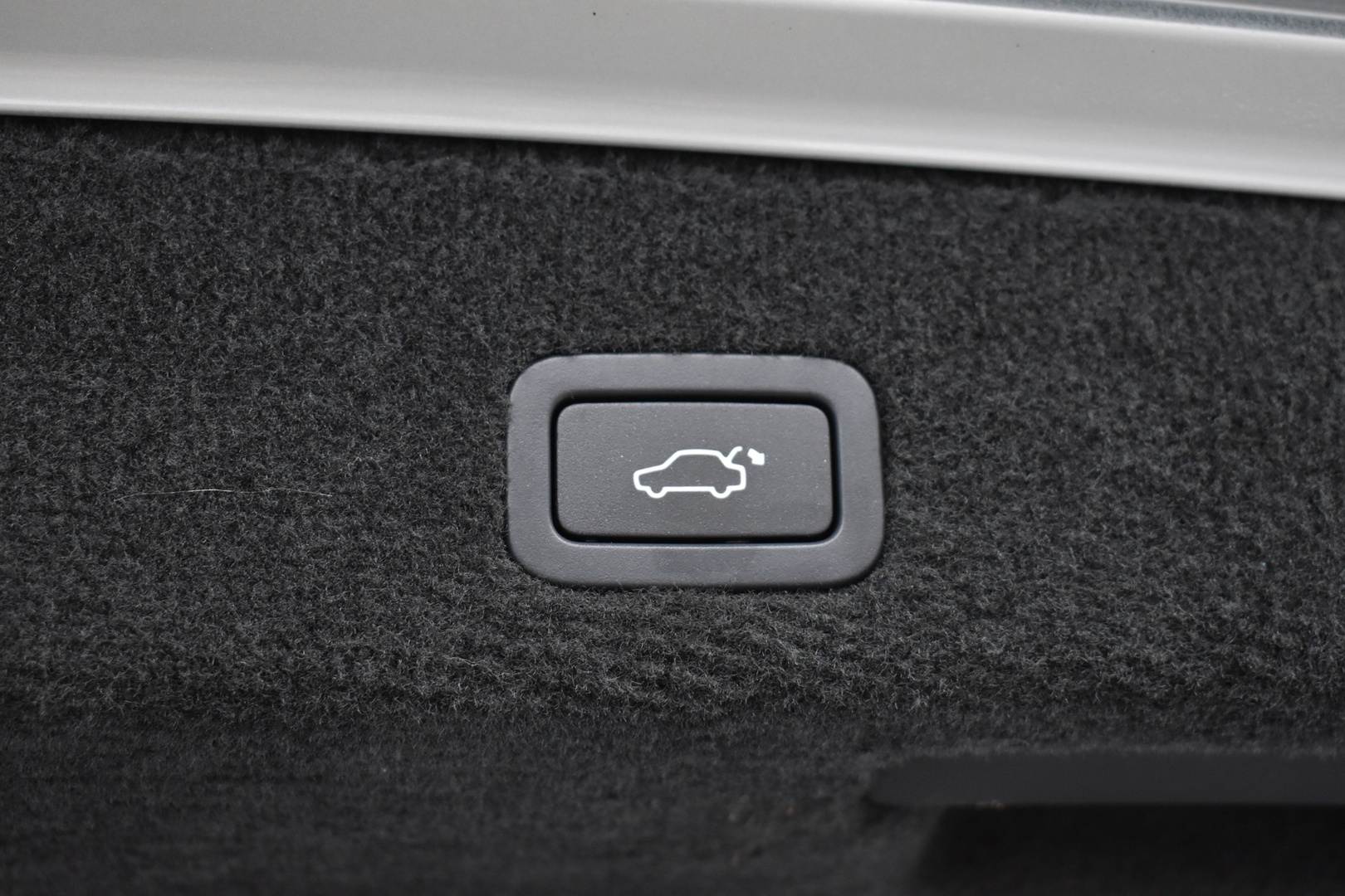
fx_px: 2129
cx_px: 672
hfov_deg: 35.1
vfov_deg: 23.8
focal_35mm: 57
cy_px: 448
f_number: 4.8
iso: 1400
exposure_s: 1/60
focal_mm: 38
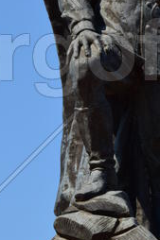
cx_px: 131
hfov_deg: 4.1
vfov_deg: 6.1
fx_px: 2243
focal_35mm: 336
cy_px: 58
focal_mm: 98
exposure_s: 1/125
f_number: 11
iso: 100
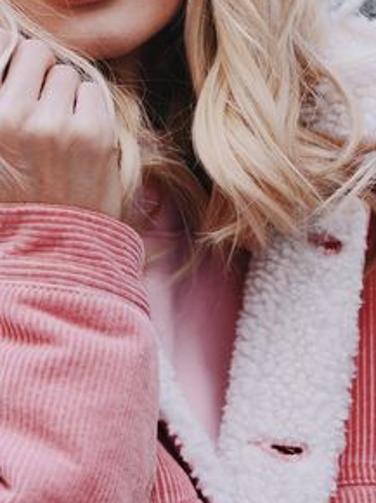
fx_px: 3278
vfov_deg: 8.8
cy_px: 155
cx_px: 104
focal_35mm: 226
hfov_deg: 6.6
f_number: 3.2
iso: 320
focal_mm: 70
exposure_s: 1/500
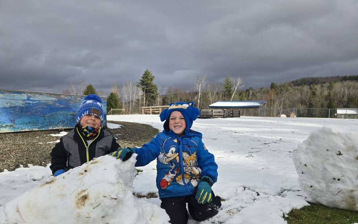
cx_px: 178
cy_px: 132
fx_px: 244
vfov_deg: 49.0
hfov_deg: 72.6
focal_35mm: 25
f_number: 1.8
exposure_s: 1/2805
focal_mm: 5.4
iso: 25
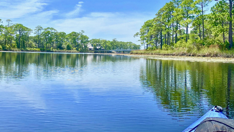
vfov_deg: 31.2
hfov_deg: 52.1
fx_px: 236
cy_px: 58
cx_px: 84
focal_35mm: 38
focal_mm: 4.25
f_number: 1.8
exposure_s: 1/3401
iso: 32
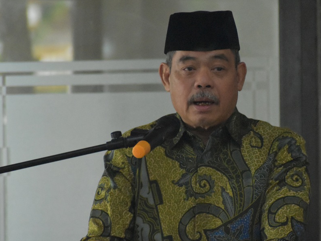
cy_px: 115
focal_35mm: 820
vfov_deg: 1.8
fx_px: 7607
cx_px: 210
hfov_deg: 2.4
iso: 6400
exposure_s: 1/125
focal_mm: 300
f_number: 6.3
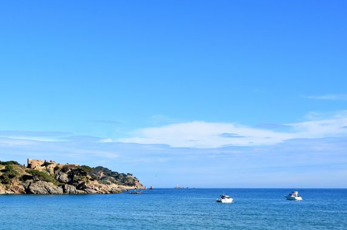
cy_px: 185
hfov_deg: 32.6
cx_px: 49
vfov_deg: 22.6
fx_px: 568
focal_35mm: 59
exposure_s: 1/500
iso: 320
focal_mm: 22
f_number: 11
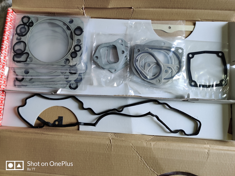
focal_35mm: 27
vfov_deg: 51.4
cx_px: 118
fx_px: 183
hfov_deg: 65.3
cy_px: 88
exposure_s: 1/100
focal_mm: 4.75
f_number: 1.65
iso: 500
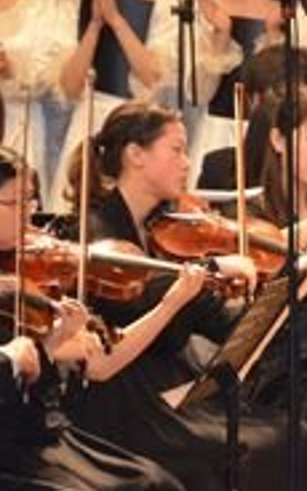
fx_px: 8675
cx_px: 475
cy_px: 121
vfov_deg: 3.2
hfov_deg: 2.0
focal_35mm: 648
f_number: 5.6
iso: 1600
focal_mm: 130
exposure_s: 1/80
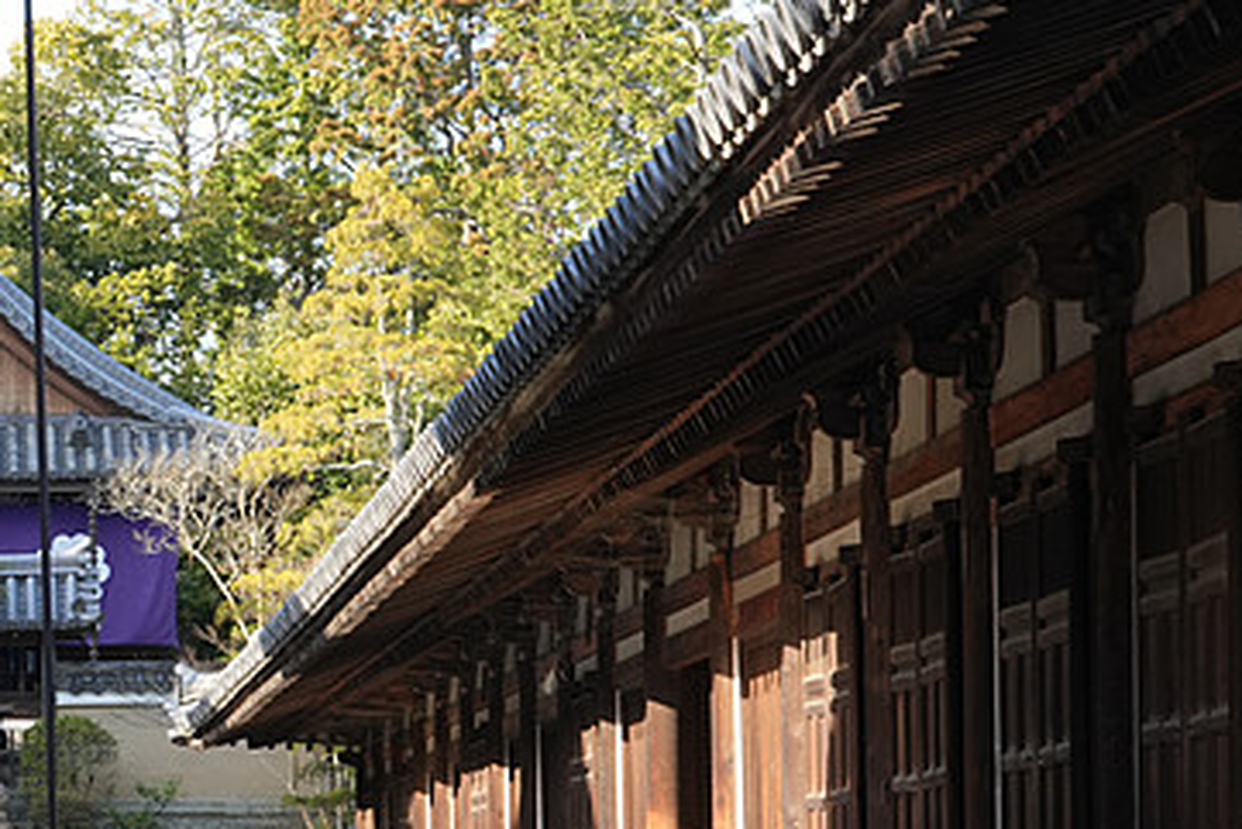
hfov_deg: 12.2
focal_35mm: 166
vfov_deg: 8.2
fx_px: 5729
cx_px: 0
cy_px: 800
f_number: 16
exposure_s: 1/80
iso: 800
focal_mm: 75
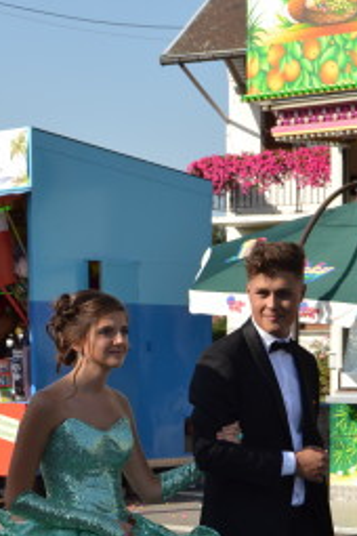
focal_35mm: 113
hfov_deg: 12.1
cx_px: 145
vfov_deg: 17.9
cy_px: 452
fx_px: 1681
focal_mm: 40
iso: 100
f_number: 9
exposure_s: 1/200
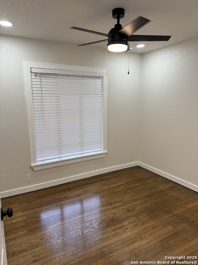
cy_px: 132
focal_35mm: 24
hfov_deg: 56.8
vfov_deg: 71.6
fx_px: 183
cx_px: 99
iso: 100
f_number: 1.78
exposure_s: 1/120
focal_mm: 6.76
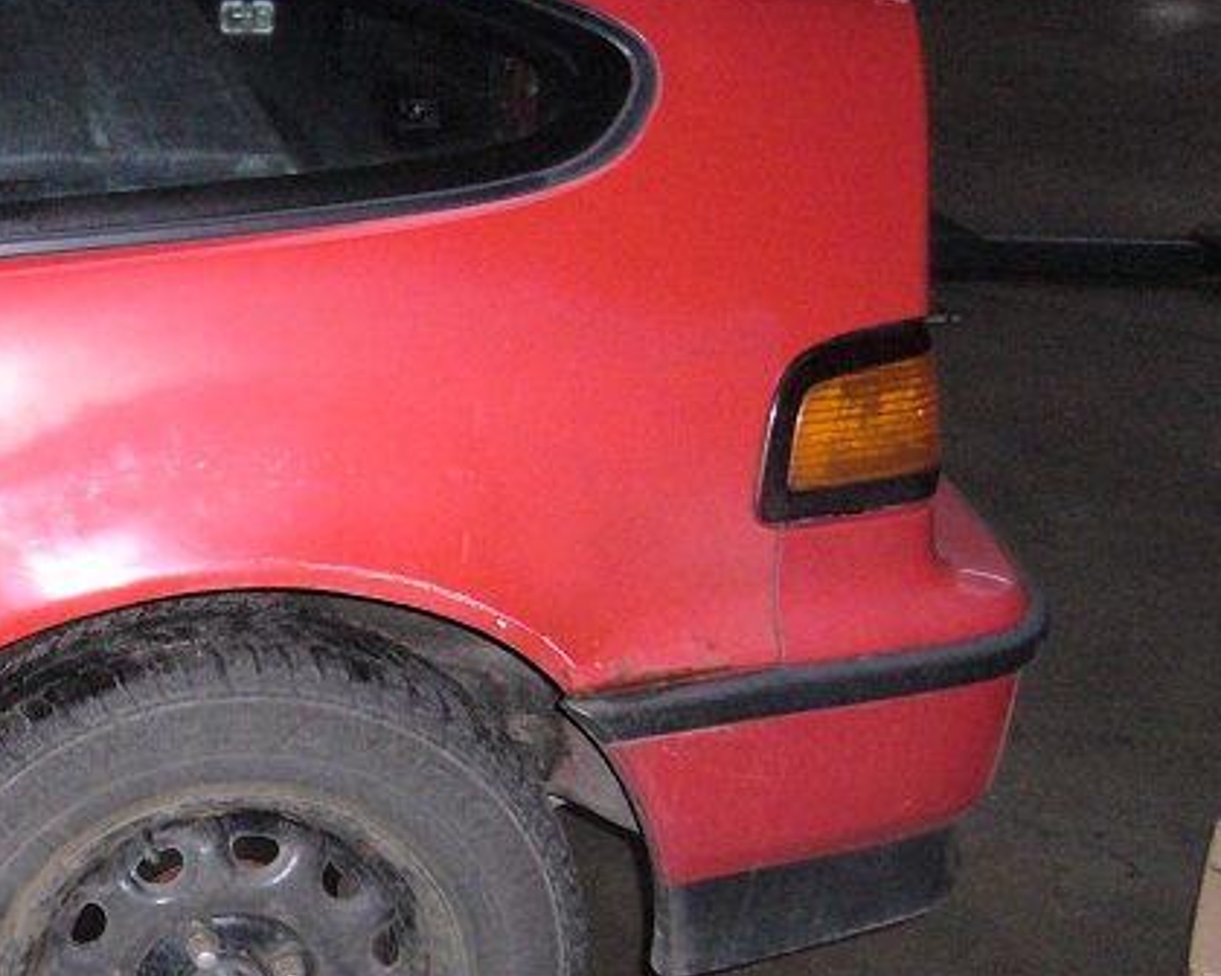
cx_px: 110
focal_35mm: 65
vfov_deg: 23.5
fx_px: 2349
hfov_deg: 28.0
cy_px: 552
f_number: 2.8
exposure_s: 1/30
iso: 400
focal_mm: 5.8
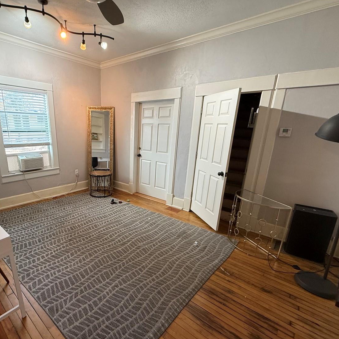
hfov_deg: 79.2
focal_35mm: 18
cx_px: 126
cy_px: 182
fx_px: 199
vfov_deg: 80.6
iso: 200
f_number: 2.2
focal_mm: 2.22
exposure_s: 1/60
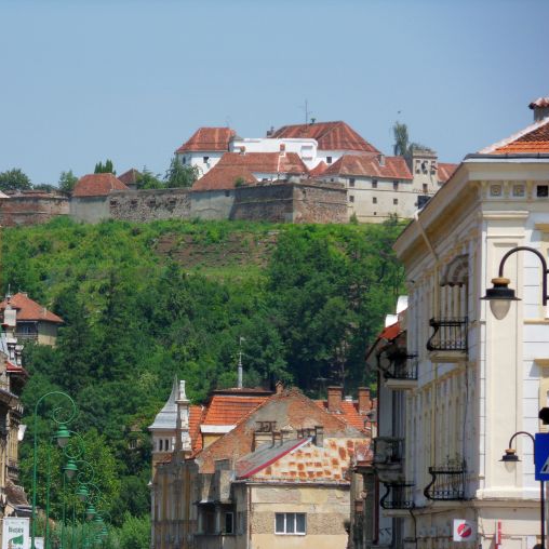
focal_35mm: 284
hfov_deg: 6.2
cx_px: 193
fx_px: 5096
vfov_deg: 6.2
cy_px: 274
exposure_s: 1/500
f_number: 5.8
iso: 80
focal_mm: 42
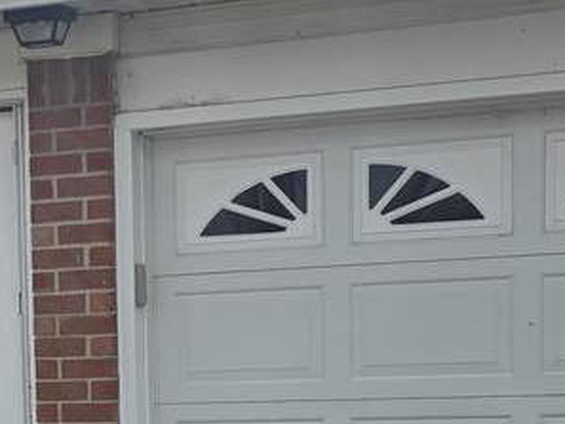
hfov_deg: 19.0
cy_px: 470
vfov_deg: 14.6
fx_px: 1617
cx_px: -65
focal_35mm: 99
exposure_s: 1/885
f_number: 1.7
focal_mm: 6.3
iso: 12
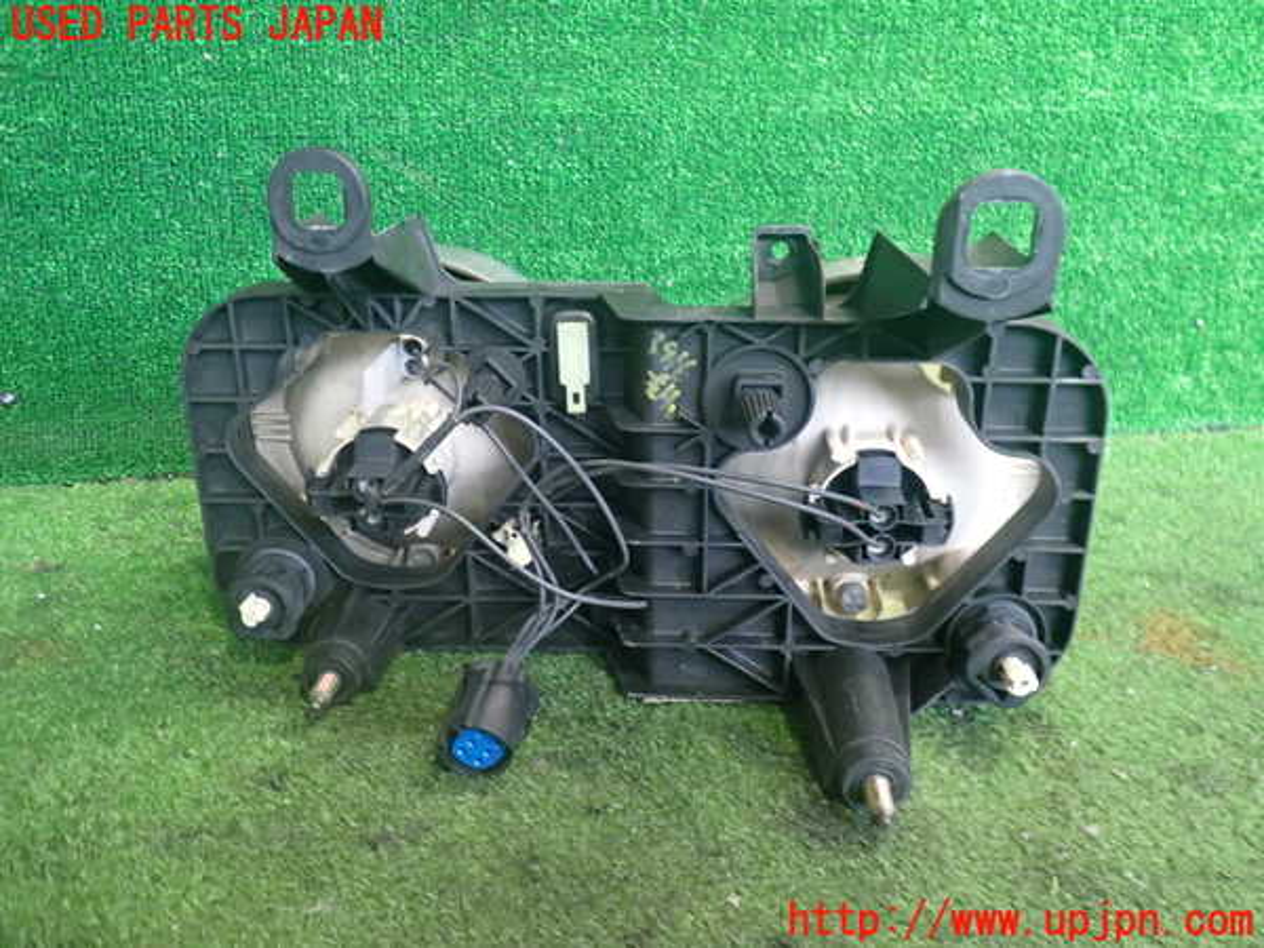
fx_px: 1095
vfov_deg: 46.8
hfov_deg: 60.0
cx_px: 632
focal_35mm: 30
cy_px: 474
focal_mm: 5.4
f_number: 2.3
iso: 640
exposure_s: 1/30
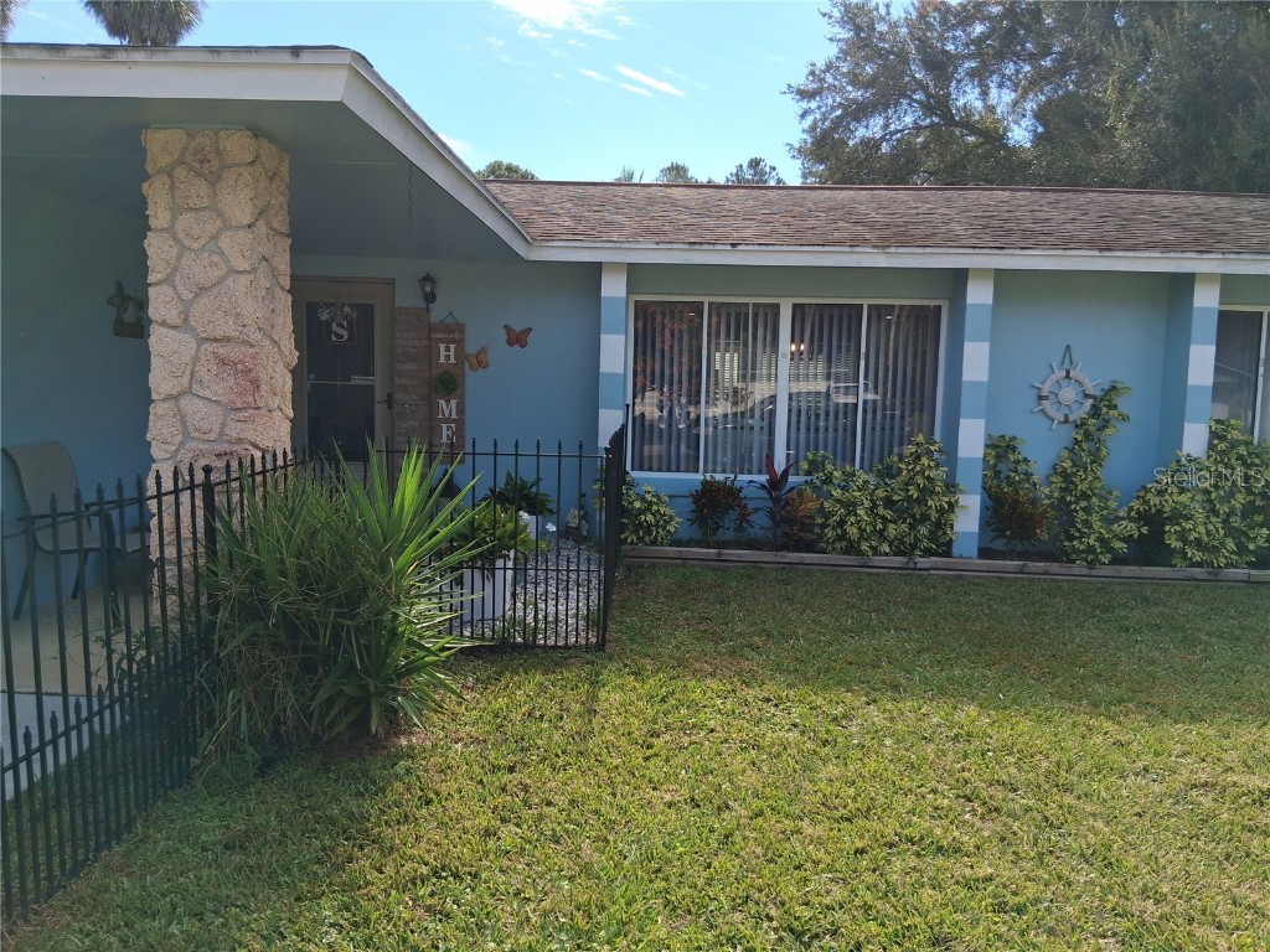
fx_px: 954
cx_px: 635
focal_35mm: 26
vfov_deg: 53.1
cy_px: 476
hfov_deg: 67.3
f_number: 1.8
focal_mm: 3.98
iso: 25
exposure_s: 1/434
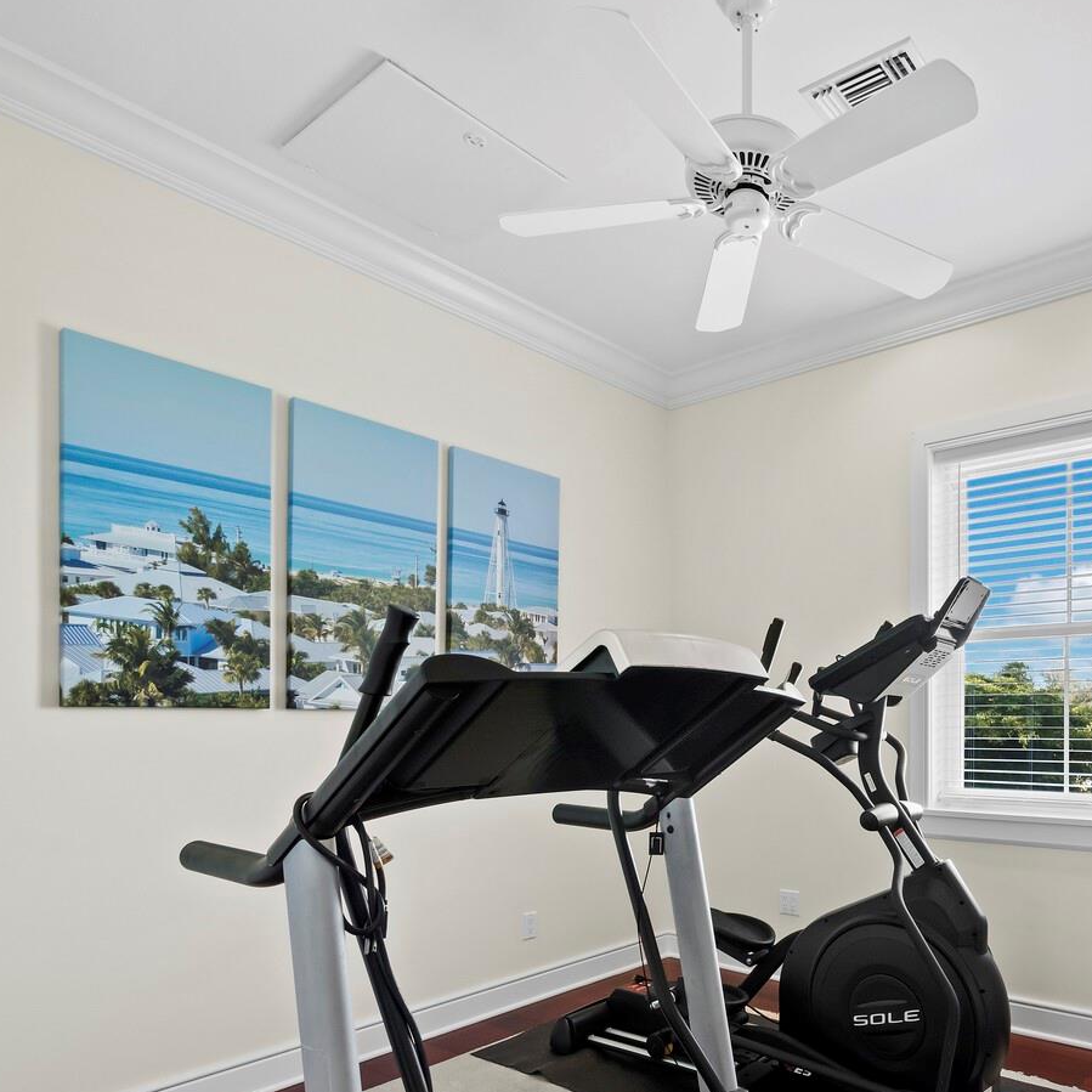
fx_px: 785
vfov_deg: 68.0
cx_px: 798
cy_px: 712
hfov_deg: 66.0
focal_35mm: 22
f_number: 11
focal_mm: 7
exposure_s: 1/1.25
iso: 250
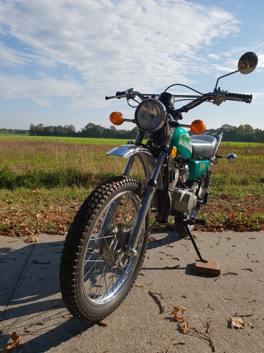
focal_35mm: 26
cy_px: 176
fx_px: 264
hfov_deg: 53.1
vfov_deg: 67.3
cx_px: 132
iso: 50
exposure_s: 1/1605
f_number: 2.4
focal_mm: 4.3
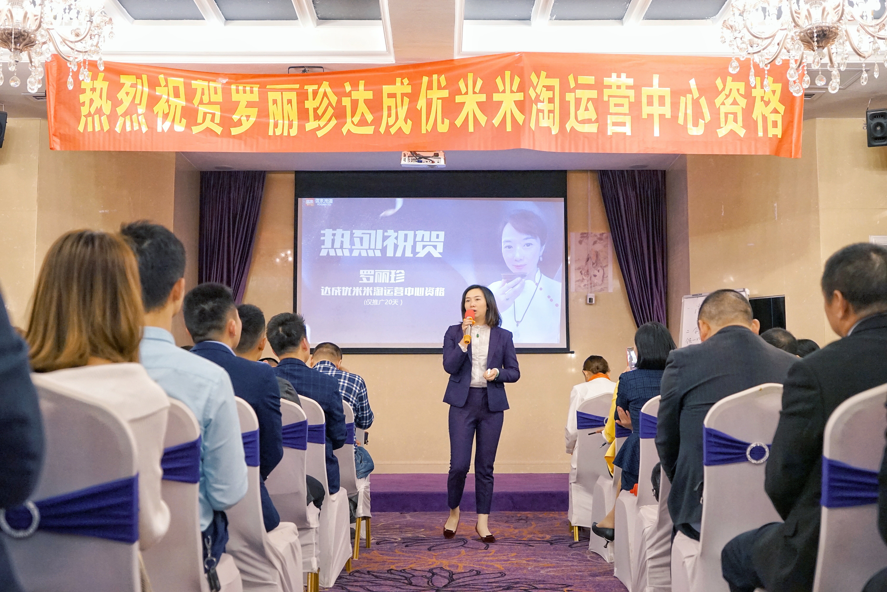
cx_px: 444
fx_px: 985
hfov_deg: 48.5
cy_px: 296
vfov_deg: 33.4
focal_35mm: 40
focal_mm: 40
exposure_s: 1/100
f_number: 4
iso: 4000
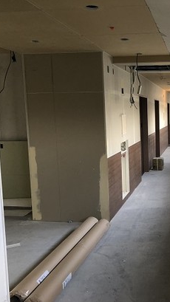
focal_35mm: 41
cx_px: 164
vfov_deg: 49.4
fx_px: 329
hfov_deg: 27.6
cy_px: 151
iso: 25
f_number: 1.8
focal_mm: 3.99
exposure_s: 1/30
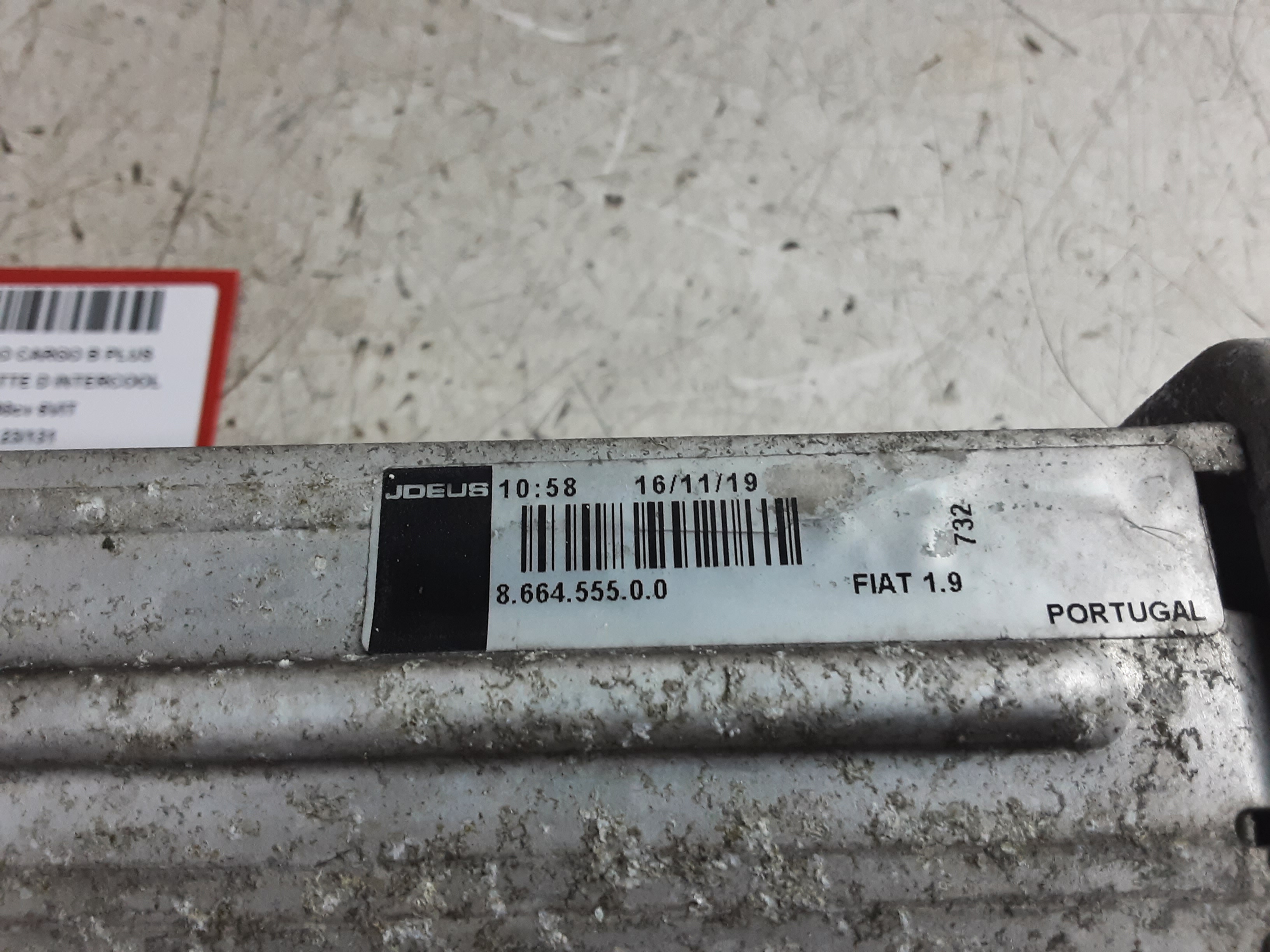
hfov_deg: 65.3
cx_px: 635
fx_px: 991
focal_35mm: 27
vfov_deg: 51.4
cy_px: 476
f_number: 1.9
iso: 100
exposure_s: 1/50
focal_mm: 2.91
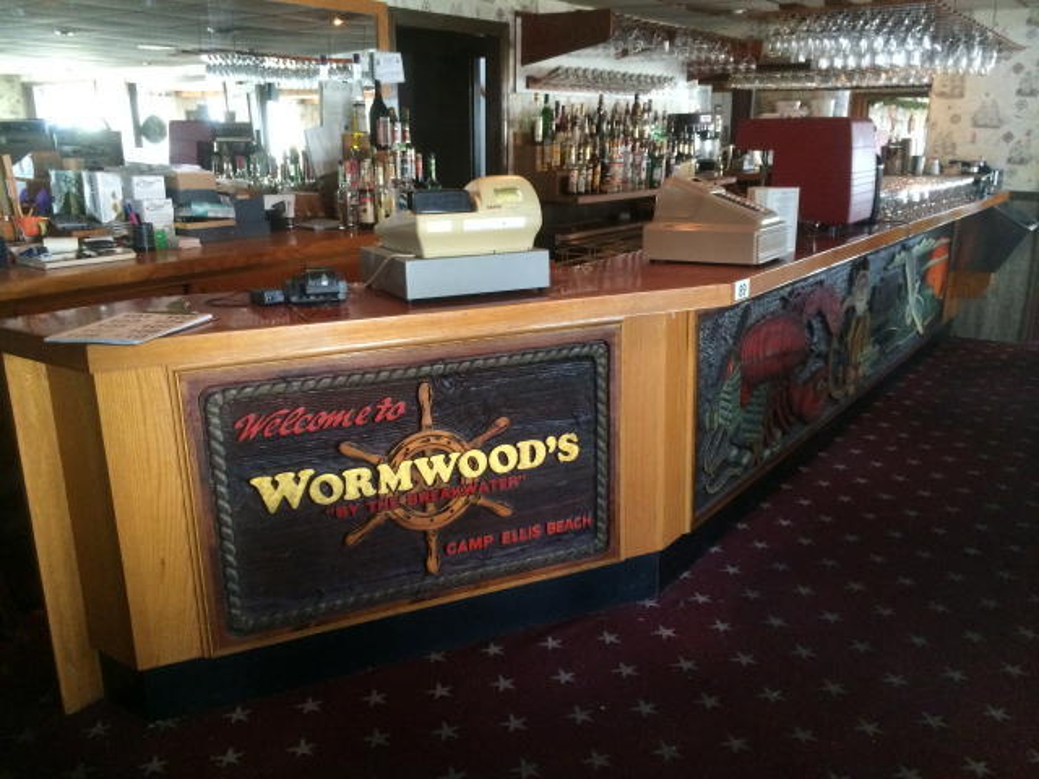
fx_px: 900
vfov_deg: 46.8
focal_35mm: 30
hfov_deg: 60.0
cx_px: 520
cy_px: 390
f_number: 2.2
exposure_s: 1/17
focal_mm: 4.12
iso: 320
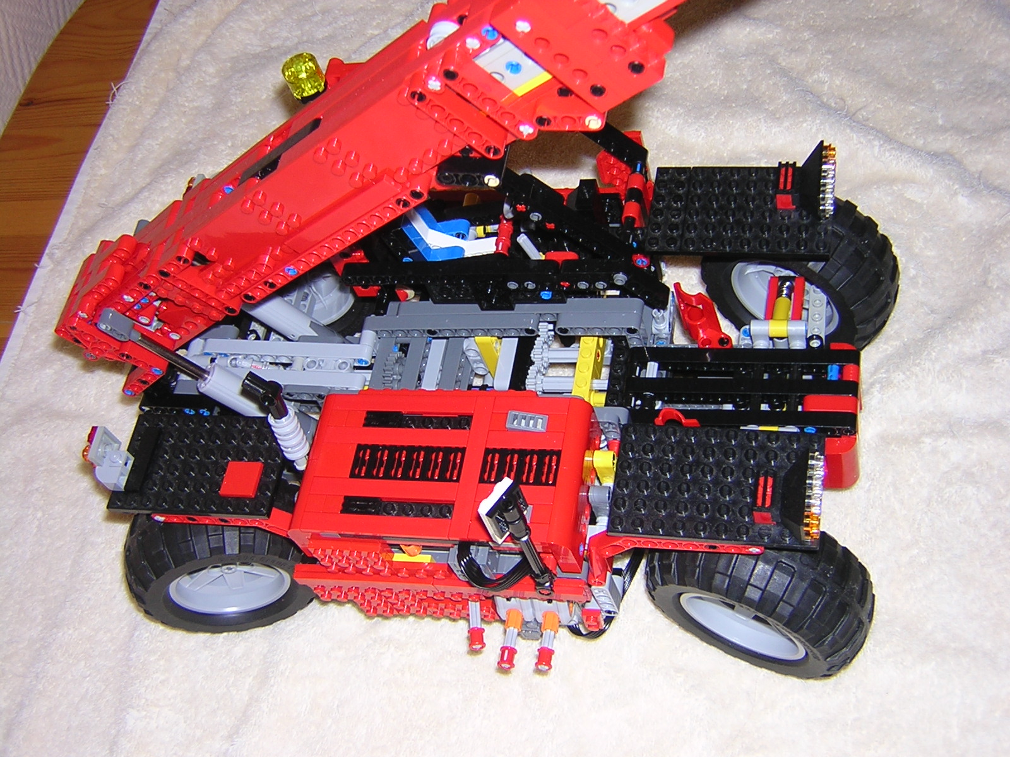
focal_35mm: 40
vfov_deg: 36.0
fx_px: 1167
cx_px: 505
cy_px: 378
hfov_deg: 46.8
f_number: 2.7
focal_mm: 5.2
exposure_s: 1/60.1
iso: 100
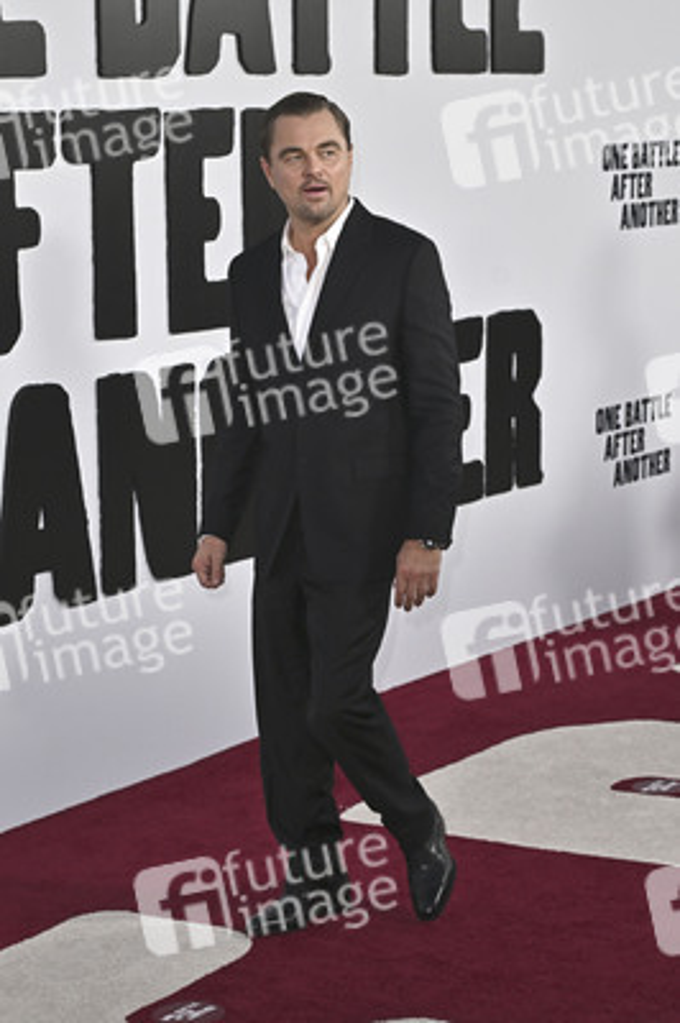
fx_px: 1618
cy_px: 512
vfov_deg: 35.1
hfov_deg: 23.7
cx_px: 340
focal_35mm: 57
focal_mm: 57
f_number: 5
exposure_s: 1/320
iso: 800
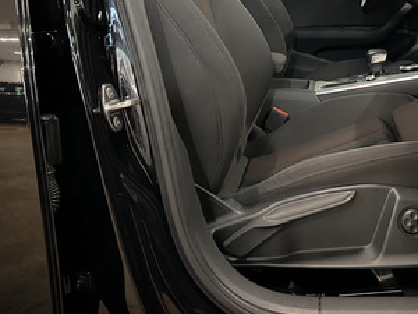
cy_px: 47
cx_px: 322
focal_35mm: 48
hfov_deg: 38.5
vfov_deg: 29.3
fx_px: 580
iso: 1000
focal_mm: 6.86
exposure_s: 1/40
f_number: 1.8
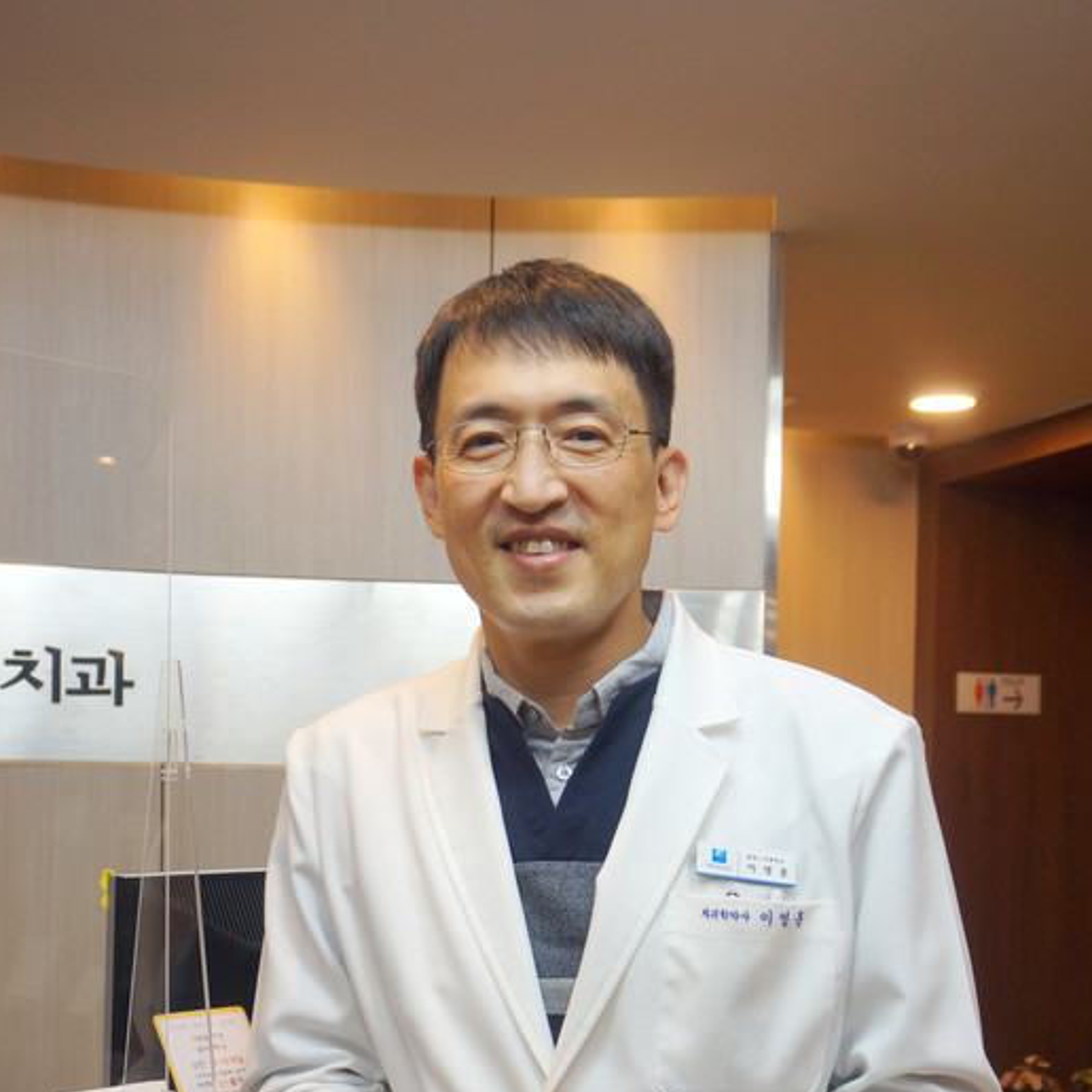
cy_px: 837
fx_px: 1749
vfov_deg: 33.9
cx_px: 559
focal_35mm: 49
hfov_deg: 34.7
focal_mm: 22
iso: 320
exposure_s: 1/160
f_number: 4
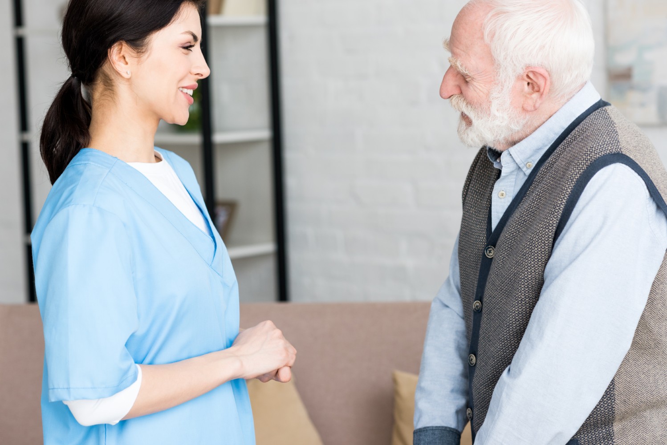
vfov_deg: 16.1
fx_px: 1575
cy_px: 222
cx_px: 334
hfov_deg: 23.9
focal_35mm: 85
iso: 320
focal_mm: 85
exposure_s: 1/250
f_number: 3.5
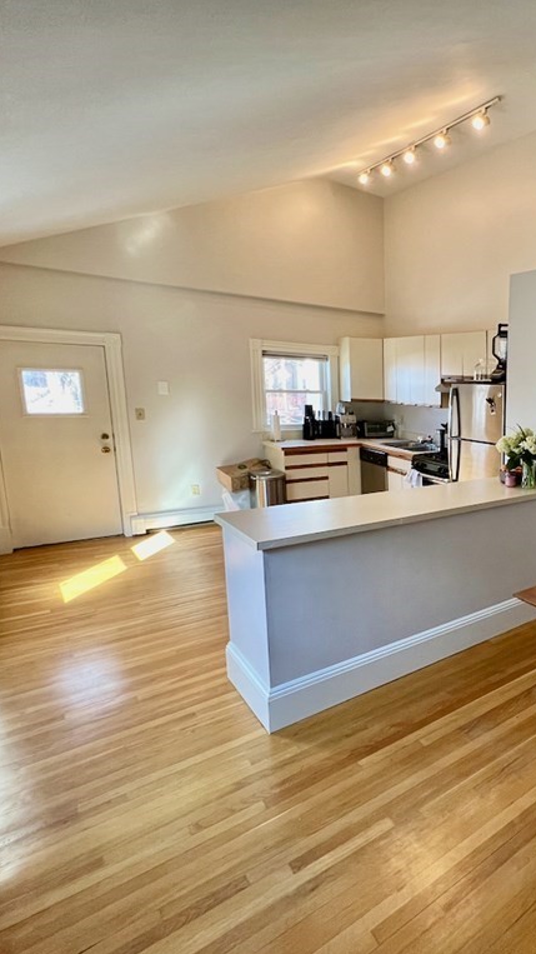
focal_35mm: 19
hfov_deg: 47.1
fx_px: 480
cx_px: 552
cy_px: 478
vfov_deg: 89.6
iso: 200
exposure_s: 1/120
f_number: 1.8
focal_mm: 1.57
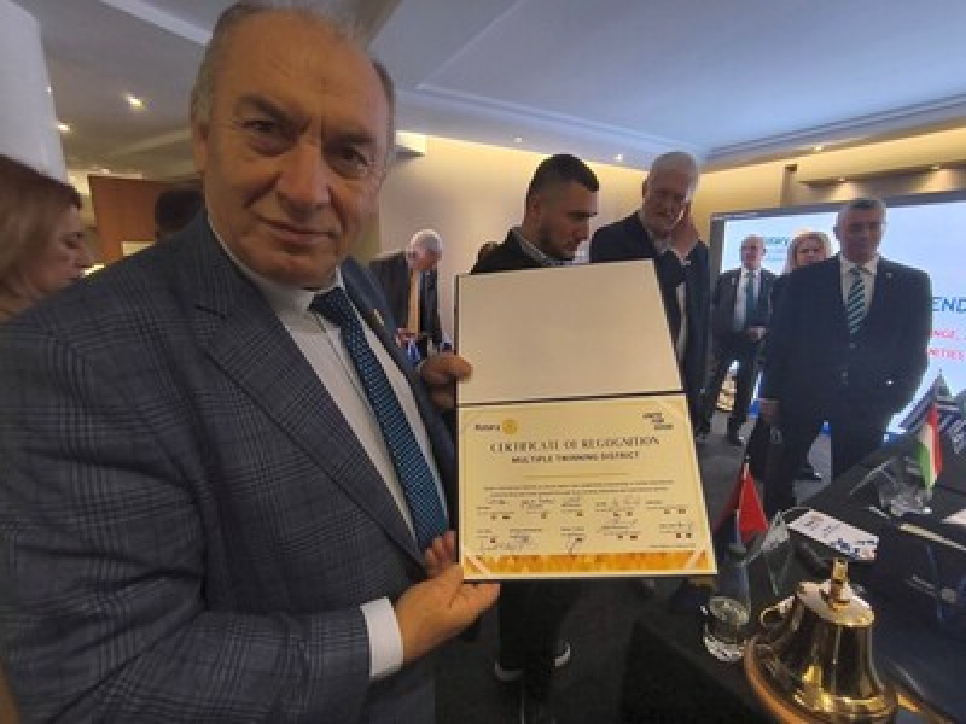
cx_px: 483
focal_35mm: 16
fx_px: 446
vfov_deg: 78.1
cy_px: 362
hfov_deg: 94.5
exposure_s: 1/49.9
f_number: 2.2
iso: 320
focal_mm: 1.65
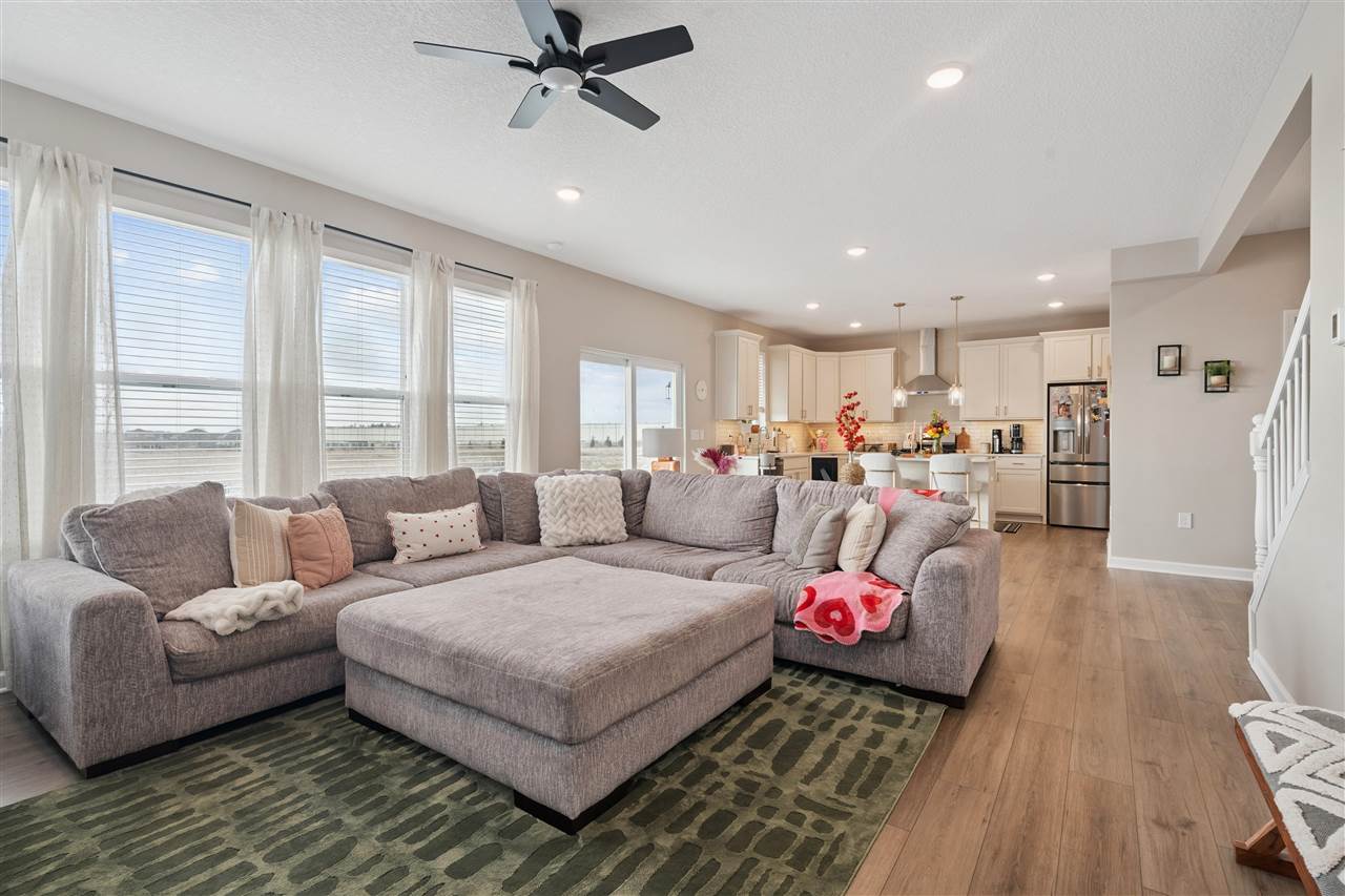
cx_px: 672
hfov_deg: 96.7
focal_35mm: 16
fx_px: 598
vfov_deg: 73.7
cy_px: 448
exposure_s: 1/15
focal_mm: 16
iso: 400
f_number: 10
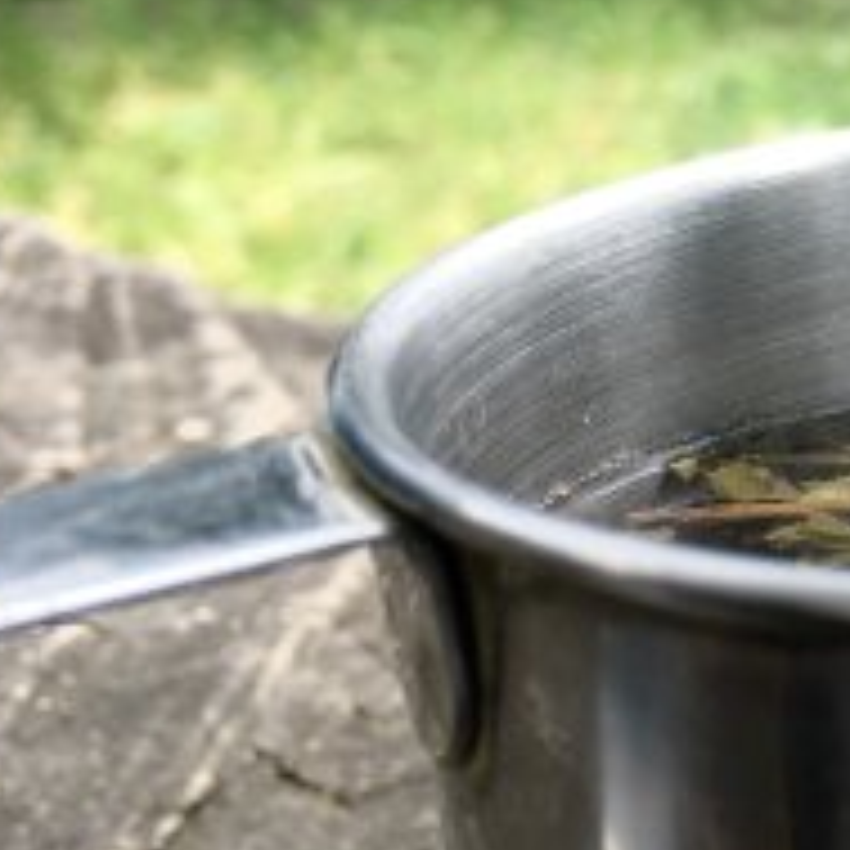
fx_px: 2306
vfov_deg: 20.8
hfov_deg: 19.0
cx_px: 1165
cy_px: 313
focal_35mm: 83
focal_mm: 4.15
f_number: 2.2
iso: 25
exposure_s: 1/452
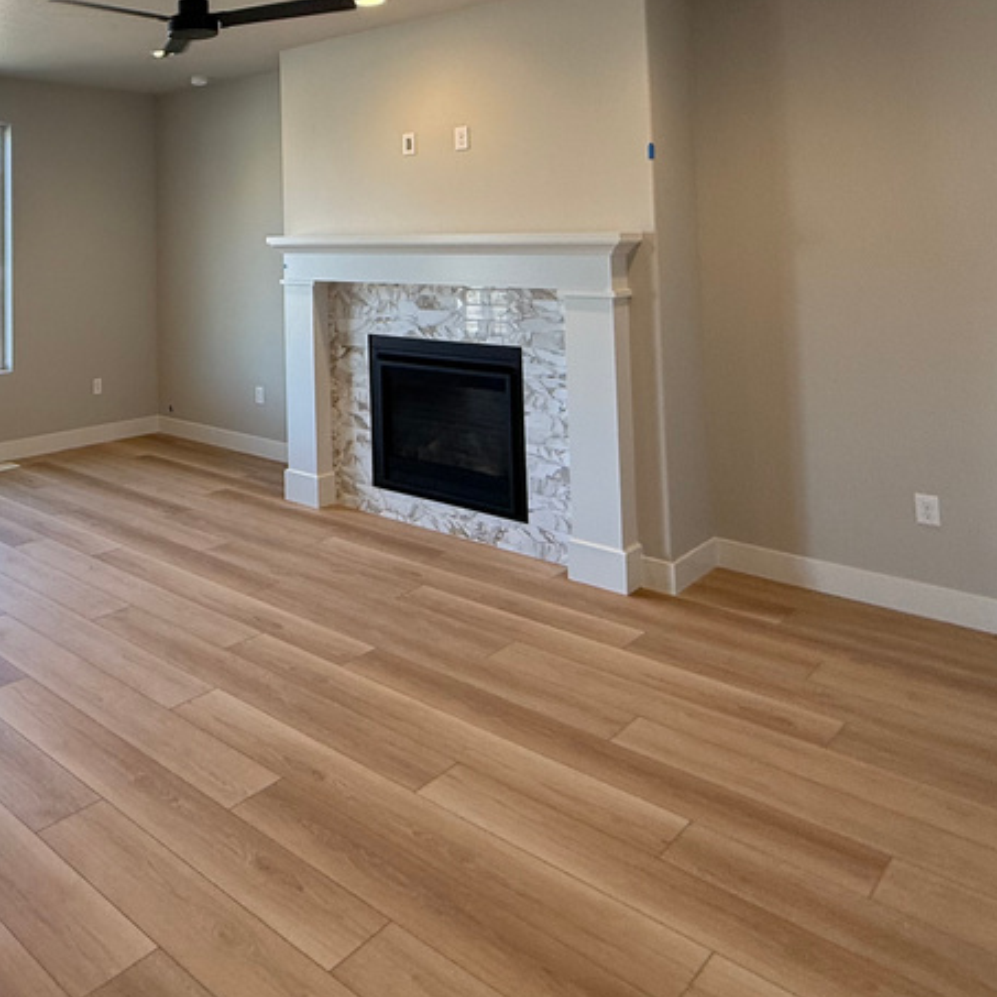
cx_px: 139
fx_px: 912
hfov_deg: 51.9
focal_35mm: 28
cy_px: 200
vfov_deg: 53.5
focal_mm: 2.22
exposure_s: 1/120
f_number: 2.2
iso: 64
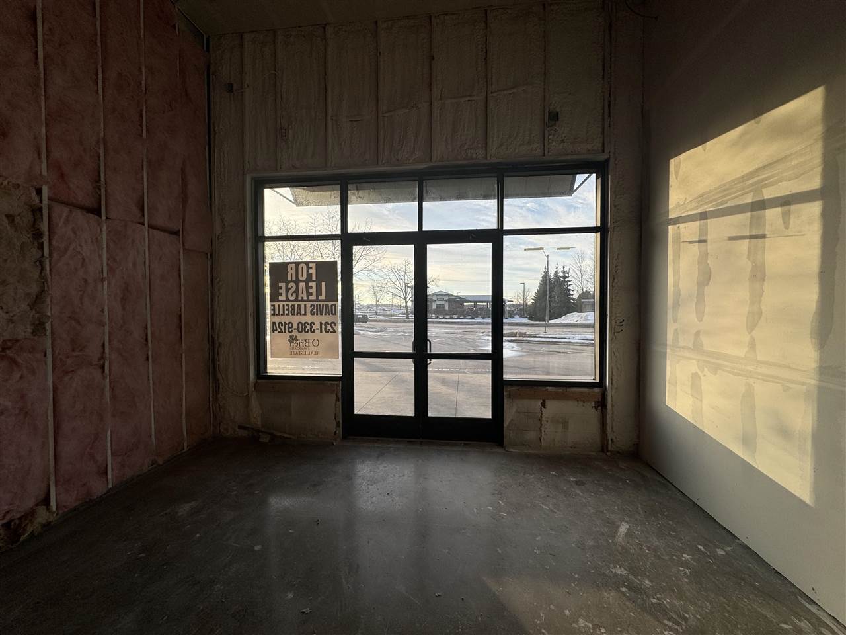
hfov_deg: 102.1
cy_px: 318
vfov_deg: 85.7
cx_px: 423
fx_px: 342
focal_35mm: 14
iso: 40
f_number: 2.2
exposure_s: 1/505
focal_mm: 2.22
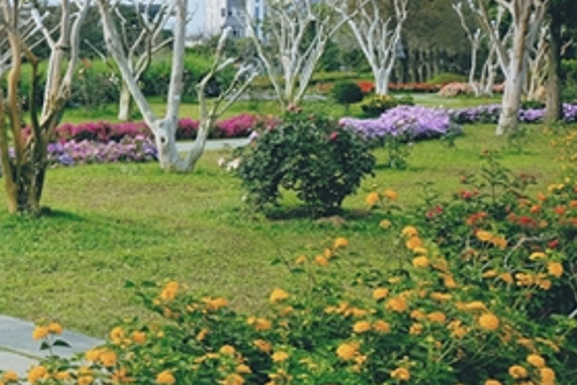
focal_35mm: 70
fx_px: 1122
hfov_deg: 24.2
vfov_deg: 19.5
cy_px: 184
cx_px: -223
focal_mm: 15.2
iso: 640
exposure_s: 1/1000
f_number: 8
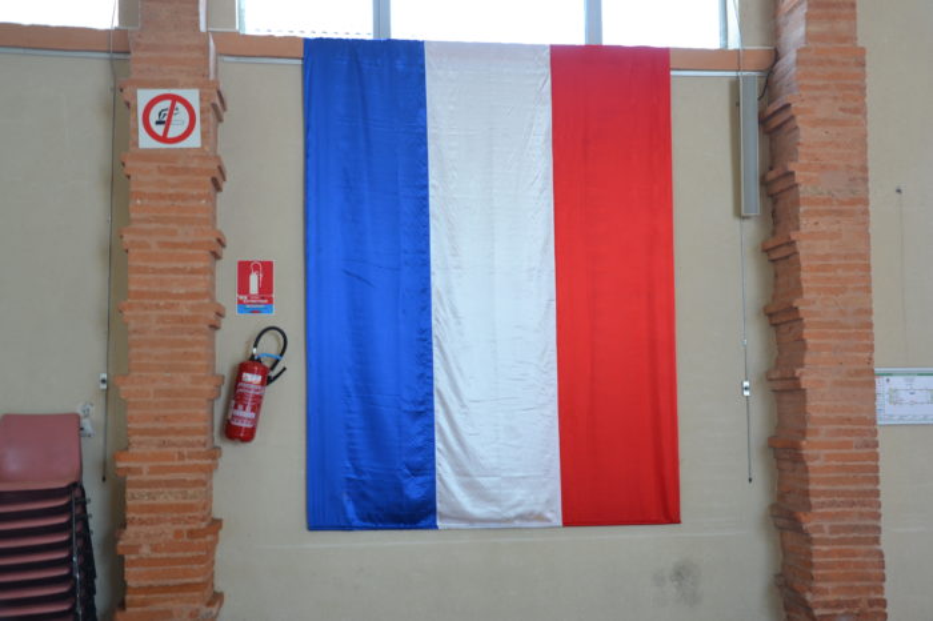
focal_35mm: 42
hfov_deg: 46.4
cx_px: 466
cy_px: 310
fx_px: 1088
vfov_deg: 31.9
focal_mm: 28
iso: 400
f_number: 4
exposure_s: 1/20
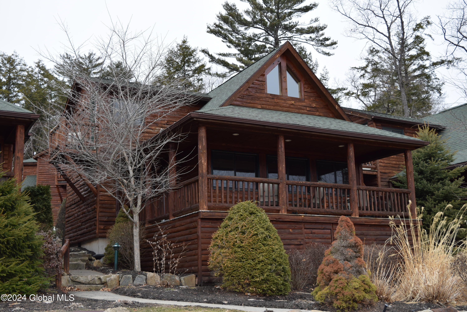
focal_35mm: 45
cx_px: 234
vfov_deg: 29.9
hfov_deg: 43.6
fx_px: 584
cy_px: 156
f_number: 5.6
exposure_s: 1/125
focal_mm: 30
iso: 100
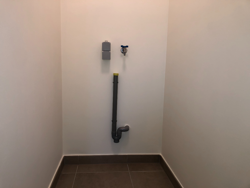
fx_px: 202
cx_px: 125
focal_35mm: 28
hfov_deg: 63.4
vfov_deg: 49.7
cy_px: 94
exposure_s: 1/20
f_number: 1.8
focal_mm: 3.99
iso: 20
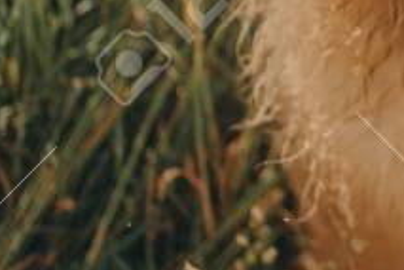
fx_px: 2401
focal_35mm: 214
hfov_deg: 9.4
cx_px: 560
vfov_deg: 6.4
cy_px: -92
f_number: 1.8
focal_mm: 35
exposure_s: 1/4000
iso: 100
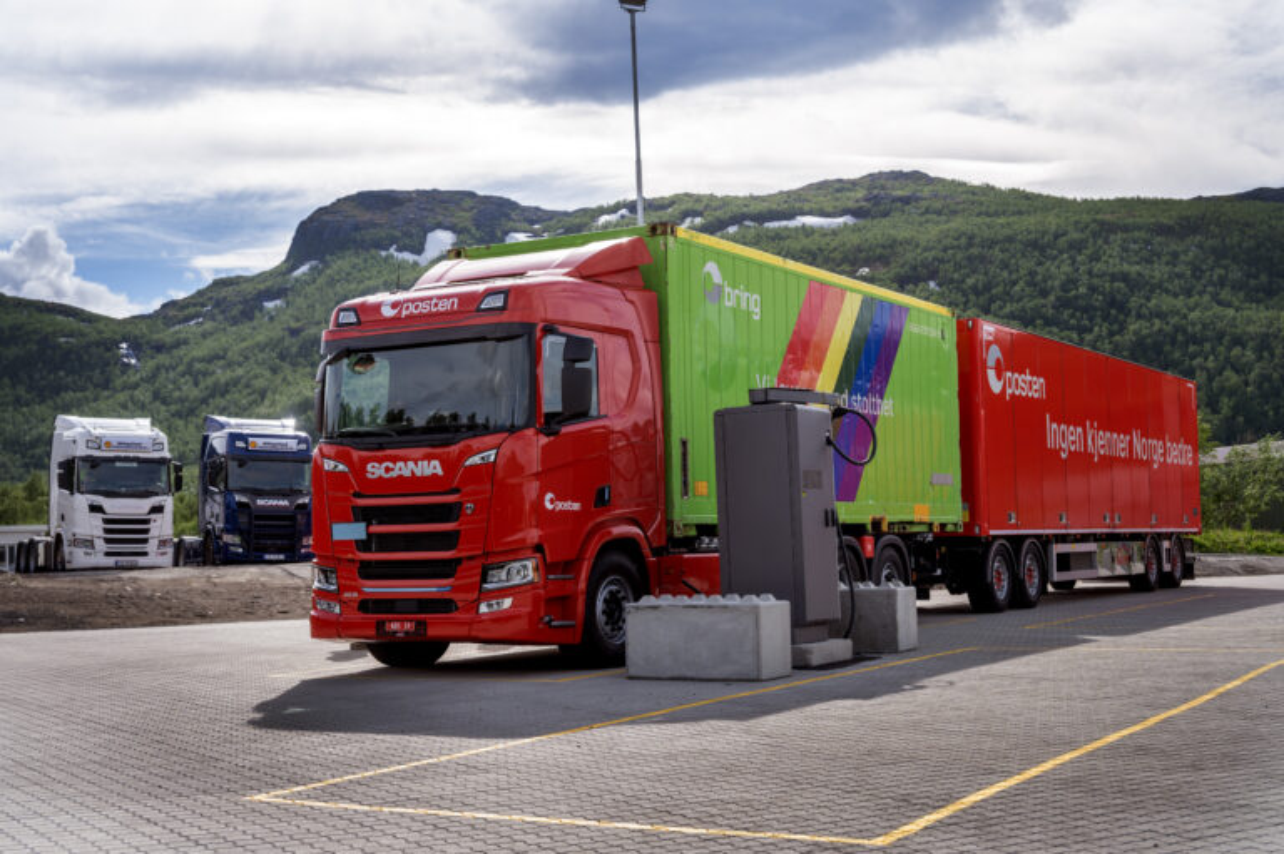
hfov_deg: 42.8
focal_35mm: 46
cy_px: 427
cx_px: 642
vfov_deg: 29.2
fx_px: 1640
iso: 125
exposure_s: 1/1000
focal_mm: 46
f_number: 4.5
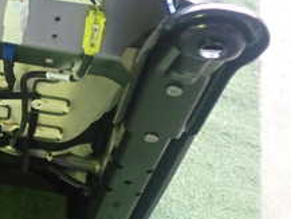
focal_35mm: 83
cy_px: 26
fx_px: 698
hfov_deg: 21.9
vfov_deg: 17.6
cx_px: -50
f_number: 2.3
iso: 500
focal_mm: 5.4
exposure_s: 1/30
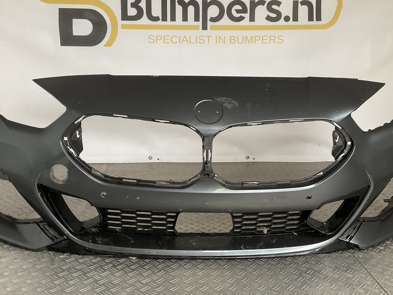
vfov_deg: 37.7
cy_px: 130
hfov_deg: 49.0
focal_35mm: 38
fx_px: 431
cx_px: 193
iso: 160
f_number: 1.8
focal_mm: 3
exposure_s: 1/50
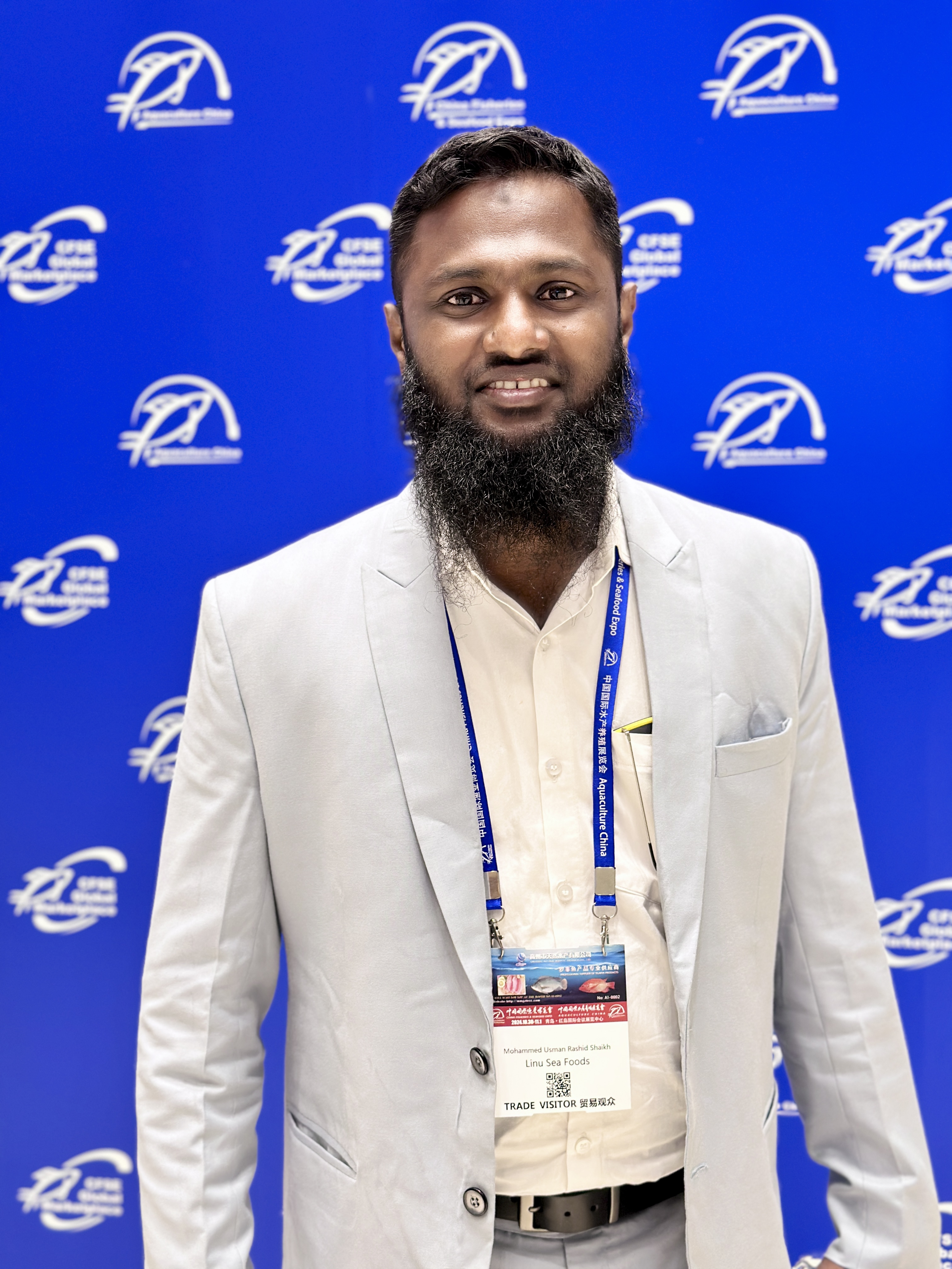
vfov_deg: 39.7
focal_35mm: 48
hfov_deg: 30.3
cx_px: 476
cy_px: 634
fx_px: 1760
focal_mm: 6.86
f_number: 1.78
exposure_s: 1/60
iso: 160
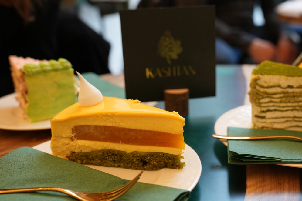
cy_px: 90
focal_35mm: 50
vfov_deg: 27.0
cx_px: 183
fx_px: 419
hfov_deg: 39.4
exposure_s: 1/125
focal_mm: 37
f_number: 4.5
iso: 1250
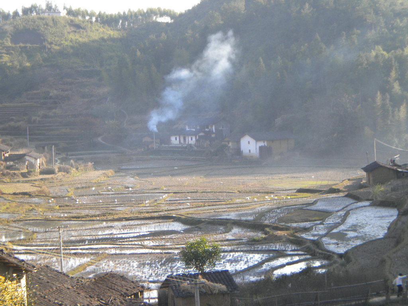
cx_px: 204
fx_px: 1238
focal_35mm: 105
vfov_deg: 14.1
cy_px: 153
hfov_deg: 18.7
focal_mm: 18.9
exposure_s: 1/110
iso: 122
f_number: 5.9
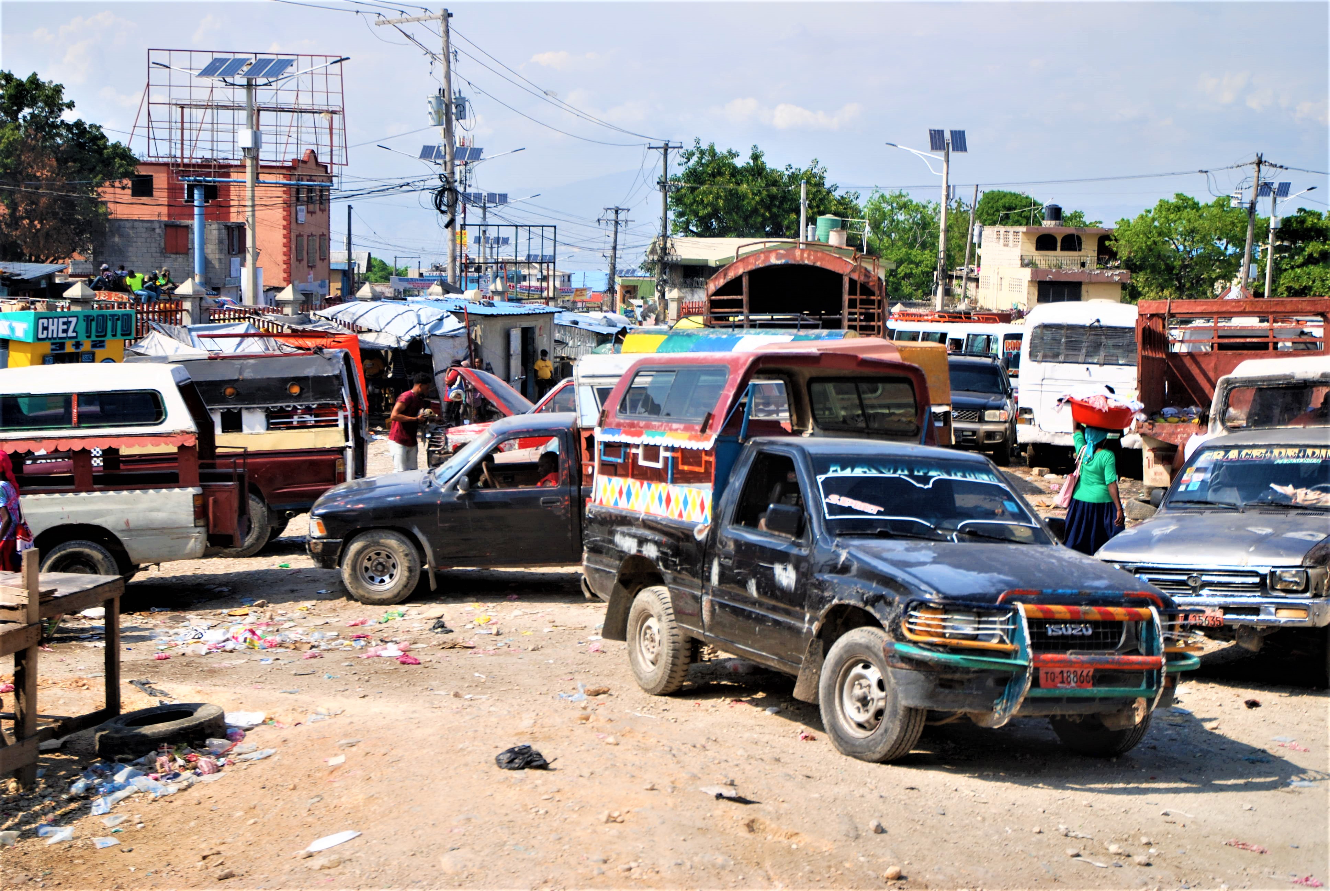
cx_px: 665
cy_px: 446
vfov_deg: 26.6
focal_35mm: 51
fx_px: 1886
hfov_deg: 38.8
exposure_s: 1/800
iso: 125
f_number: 25
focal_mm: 34
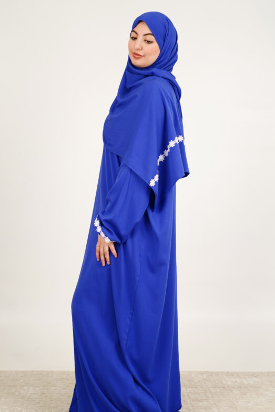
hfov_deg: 21.9
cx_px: 120
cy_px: 221
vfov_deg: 32.4
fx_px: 710
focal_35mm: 62
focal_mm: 54
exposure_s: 1/160
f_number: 4
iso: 400
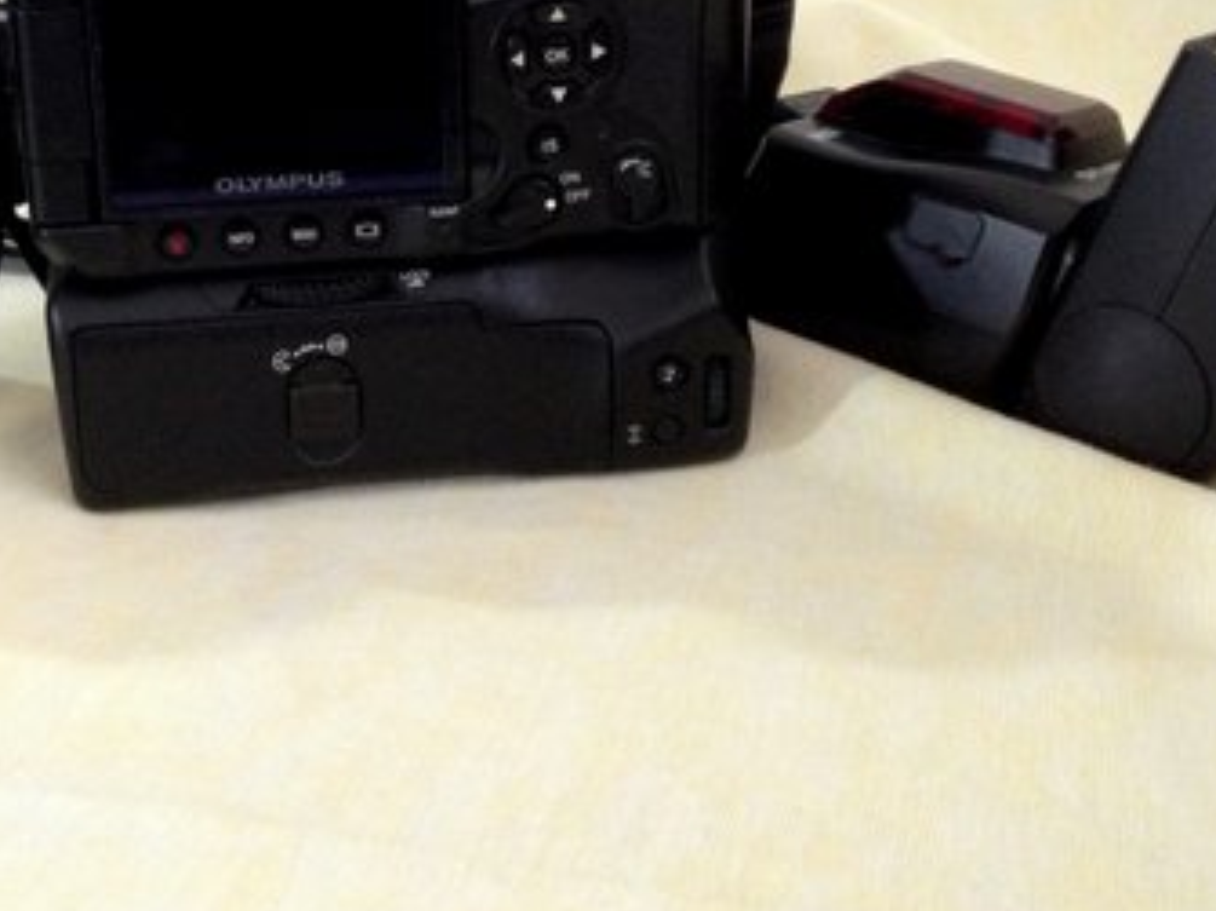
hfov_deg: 30.5
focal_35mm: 63
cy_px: 80
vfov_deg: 22.7
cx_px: 396
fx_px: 2212
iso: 320
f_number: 2.4
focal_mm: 4.12
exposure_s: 1/20
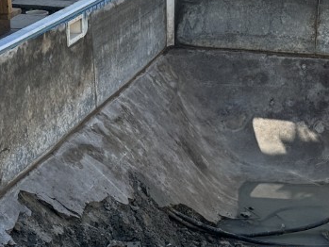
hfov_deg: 19.8
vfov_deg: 14.9
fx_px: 941
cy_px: 197
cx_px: 149
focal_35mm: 99
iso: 80
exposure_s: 1/2252
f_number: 1.78
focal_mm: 6.86
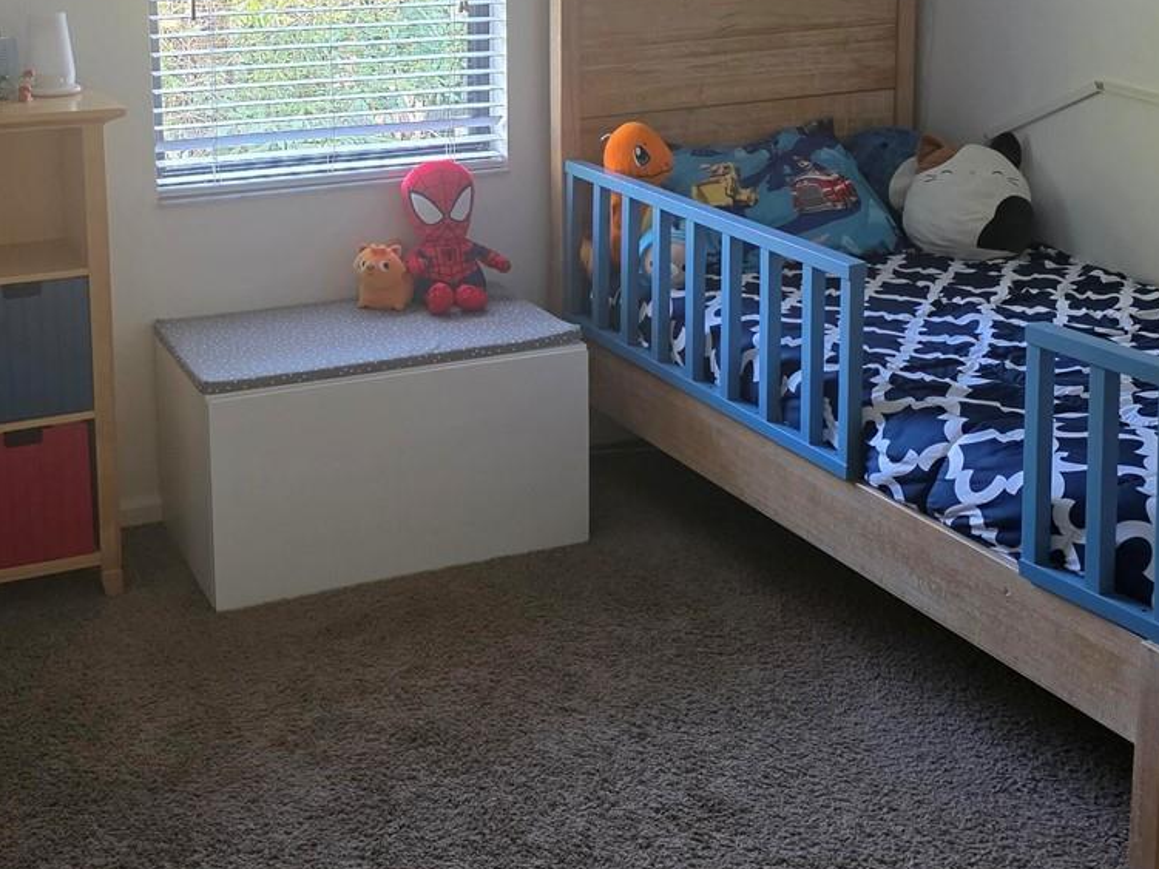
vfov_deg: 29.0
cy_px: 162
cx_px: 438
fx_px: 1640
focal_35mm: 49
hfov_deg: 38.7
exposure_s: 1/120
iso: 640
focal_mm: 6.3
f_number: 1.7
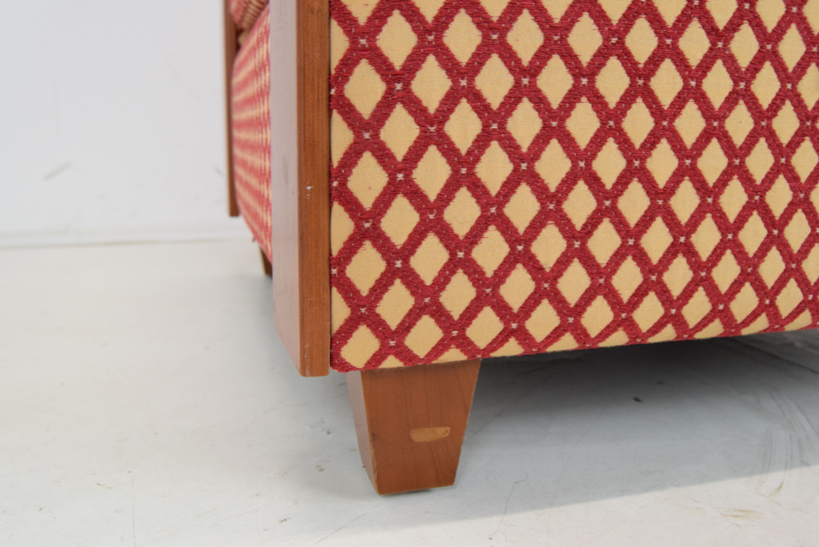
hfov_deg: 57.2
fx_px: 751
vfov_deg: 40.0
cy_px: 274
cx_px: 410
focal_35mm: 33
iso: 1600
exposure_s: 1/160
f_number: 6.3
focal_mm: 22
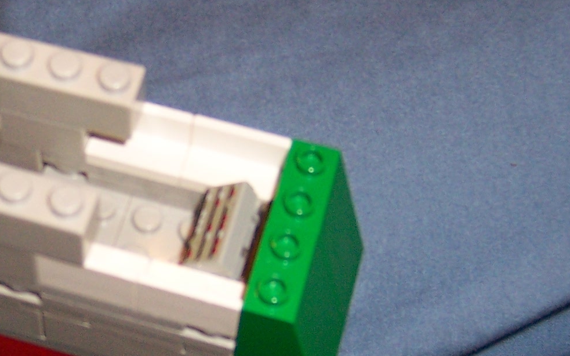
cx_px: 68
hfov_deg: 24.6
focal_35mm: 82
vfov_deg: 15.9
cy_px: 235
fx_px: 1274
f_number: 2.8
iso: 140
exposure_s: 1/60
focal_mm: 5.5
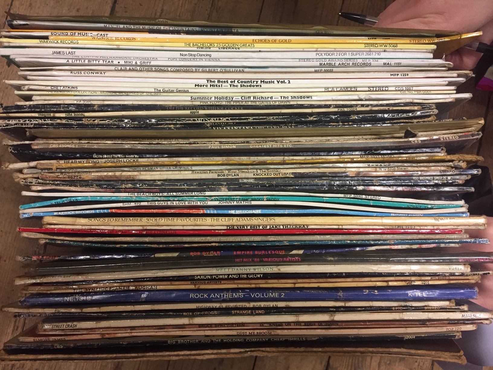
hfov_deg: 61.7
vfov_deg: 48.2
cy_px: 185
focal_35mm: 29
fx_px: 413
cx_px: 246
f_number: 2.2
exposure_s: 1/33
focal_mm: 4.15
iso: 160
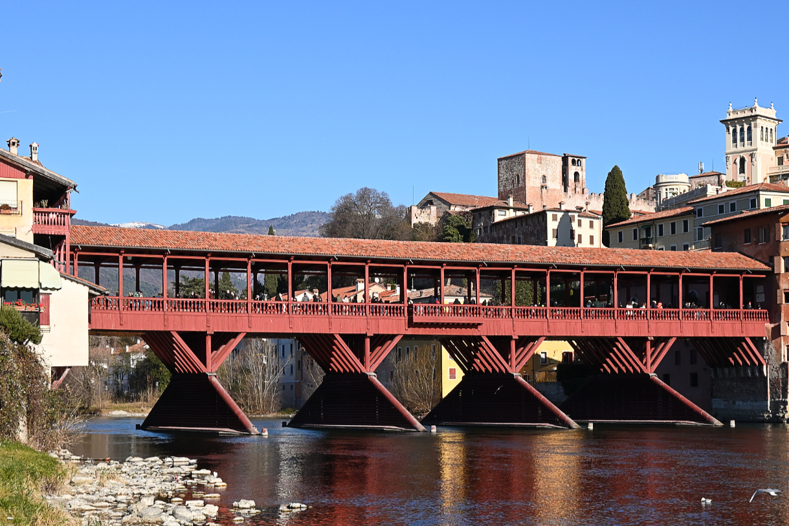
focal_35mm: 64
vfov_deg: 21.1
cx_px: 427
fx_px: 1403
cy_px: 365
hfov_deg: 31.4
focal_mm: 26
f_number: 6.3
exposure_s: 1/800
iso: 200
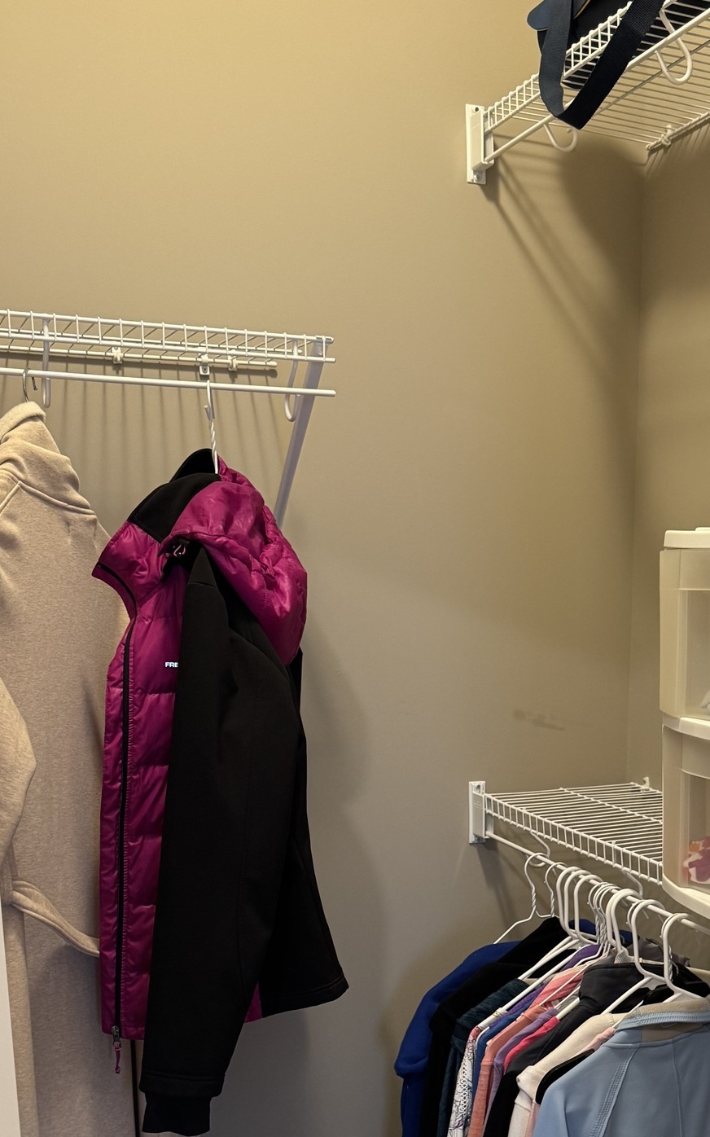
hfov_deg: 29.8
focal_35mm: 42
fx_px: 1301
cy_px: 881
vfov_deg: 45.2
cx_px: 572
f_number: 1.78
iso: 250
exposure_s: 1/60
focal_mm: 6.76
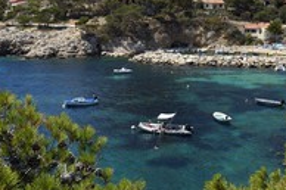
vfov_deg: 20.6
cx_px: 131
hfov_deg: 31.0
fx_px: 516
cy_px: 35
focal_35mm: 65
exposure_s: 1/250
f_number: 14
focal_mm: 30
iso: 200
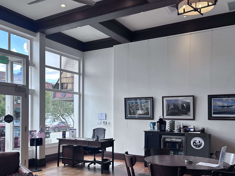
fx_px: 251
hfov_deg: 49.0
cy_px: 113
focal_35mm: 37
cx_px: 72
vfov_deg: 38.3
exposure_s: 1/526
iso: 50
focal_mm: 5.7
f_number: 1.5
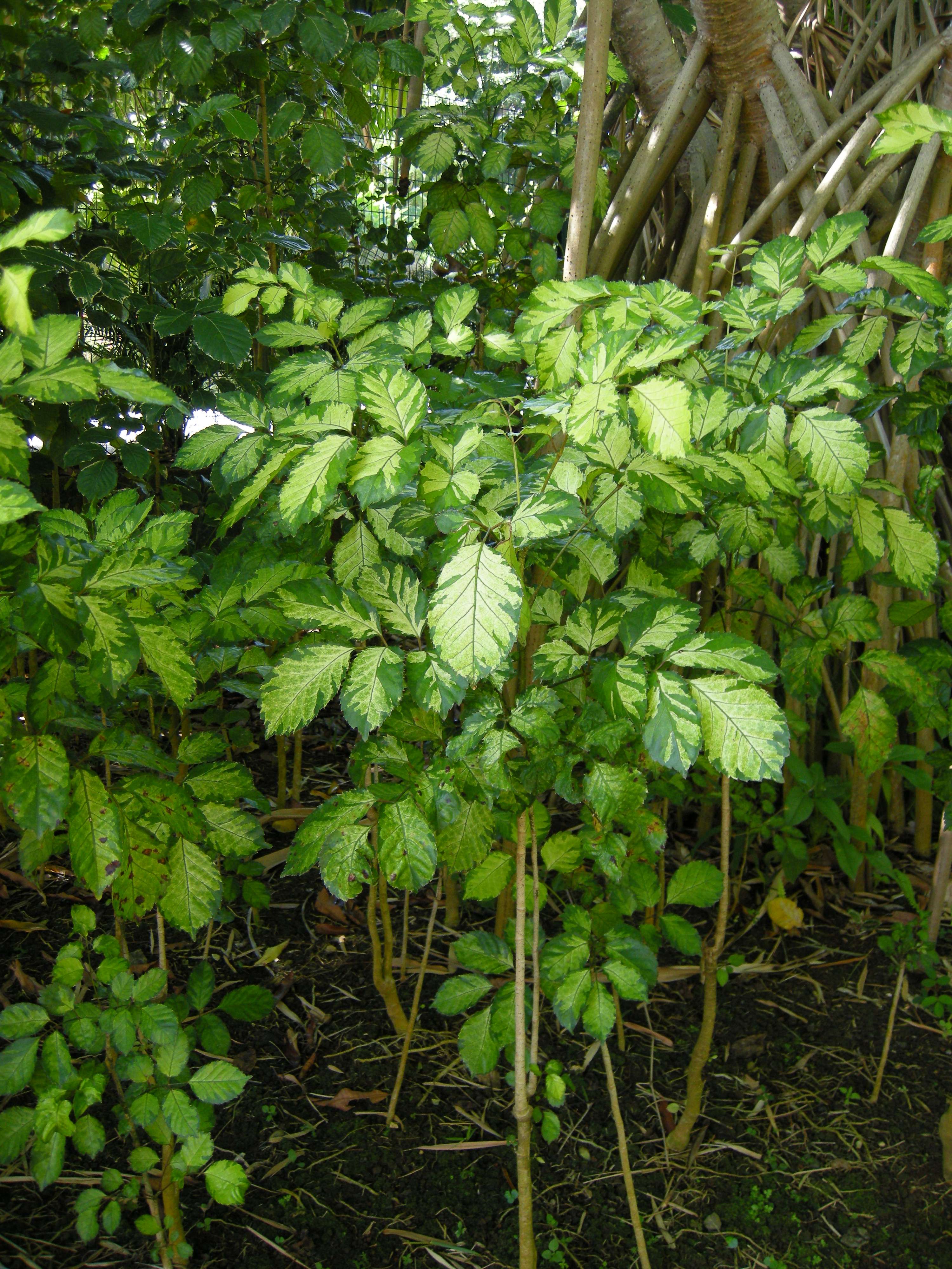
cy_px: 634
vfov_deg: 52.6
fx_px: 1283
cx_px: 476
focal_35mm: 35
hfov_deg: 40.7
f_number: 2.7
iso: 120
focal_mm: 7.5
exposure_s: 1/57.7
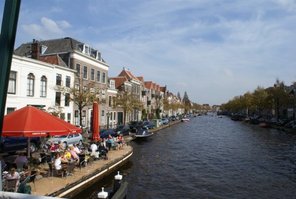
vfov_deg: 48.1
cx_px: 148
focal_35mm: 27
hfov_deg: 67.3
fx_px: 222
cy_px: 100
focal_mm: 18
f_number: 10
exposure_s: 1/200
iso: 100
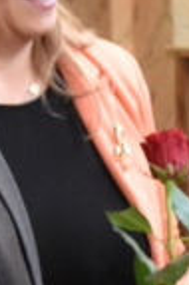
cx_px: 438
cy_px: 351
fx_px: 2581
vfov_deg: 6.3
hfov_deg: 4.1
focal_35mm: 327
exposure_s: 1/40
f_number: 3.8
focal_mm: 26
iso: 2000
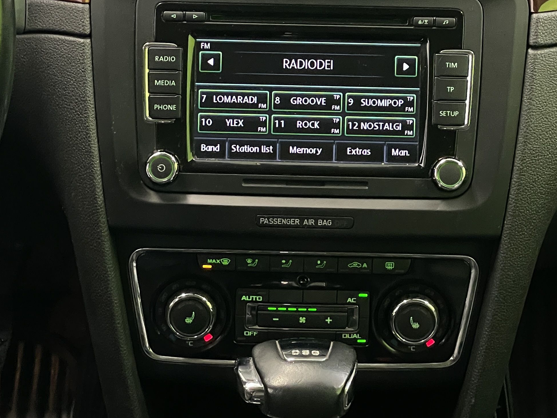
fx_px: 1738
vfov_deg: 13.7
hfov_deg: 18.2
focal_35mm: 108
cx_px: 270
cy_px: 236
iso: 640
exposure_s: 1/33
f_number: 2
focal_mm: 6
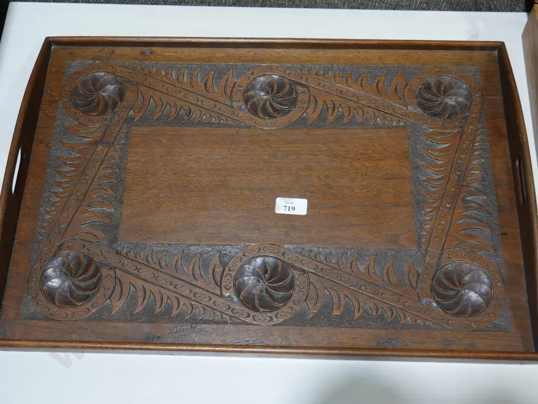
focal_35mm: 50
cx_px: 269
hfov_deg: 38.2
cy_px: 202
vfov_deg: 29.1
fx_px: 777
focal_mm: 25
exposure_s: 1/60
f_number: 5.3
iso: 500
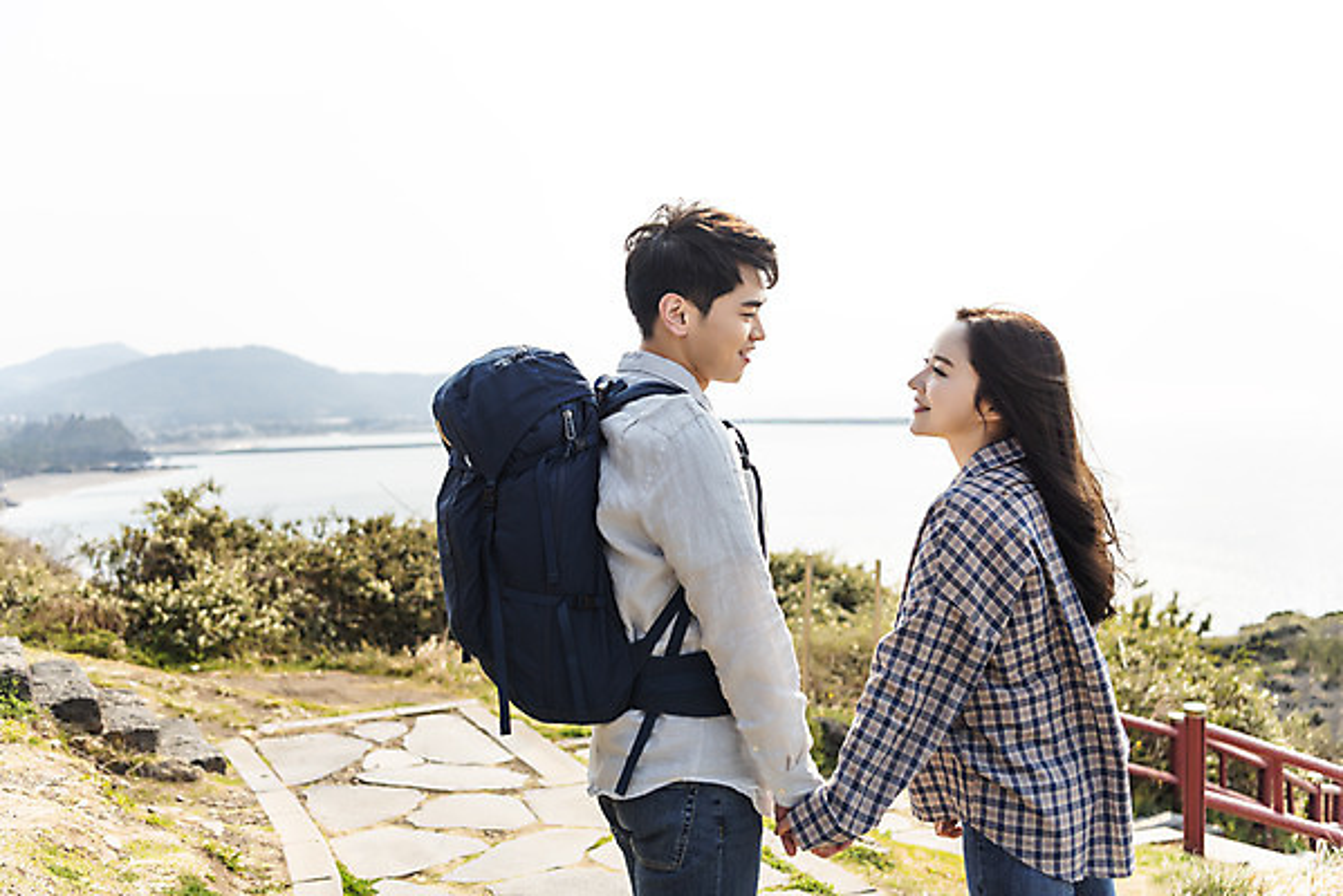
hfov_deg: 55.8
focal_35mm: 34
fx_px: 1269
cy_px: 448
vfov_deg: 38.9
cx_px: 672
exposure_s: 1/3200
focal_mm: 34
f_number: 2.8
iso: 100
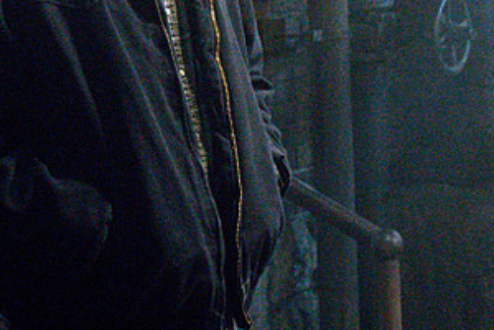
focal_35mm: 130
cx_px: 369
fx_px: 1784
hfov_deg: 15.7
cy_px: 33
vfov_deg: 10.5
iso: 12800
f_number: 8
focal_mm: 50
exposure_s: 1/100
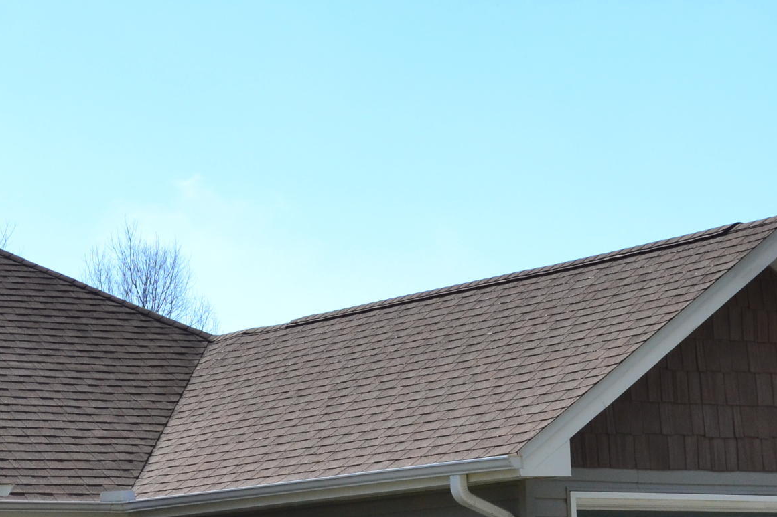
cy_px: 384
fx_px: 2596
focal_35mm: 120
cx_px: 15
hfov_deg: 16.7
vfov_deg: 11.4
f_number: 11
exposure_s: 1/400
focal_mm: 31
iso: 400
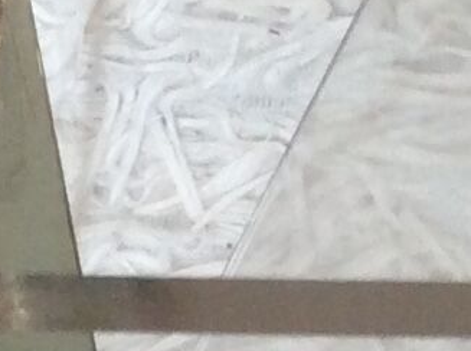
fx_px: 3450
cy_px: 846
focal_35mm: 254
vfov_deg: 5.6
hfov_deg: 7.8
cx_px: -33
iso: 64
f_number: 2.4
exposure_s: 1/25
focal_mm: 3.3
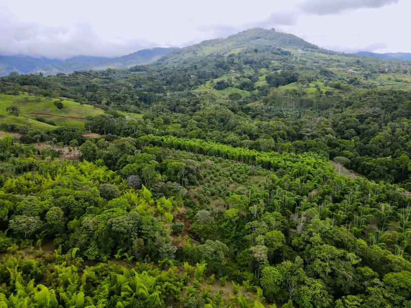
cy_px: 154
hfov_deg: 71.6
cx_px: 206
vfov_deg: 56.8
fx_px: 285
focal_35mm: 24
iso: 110
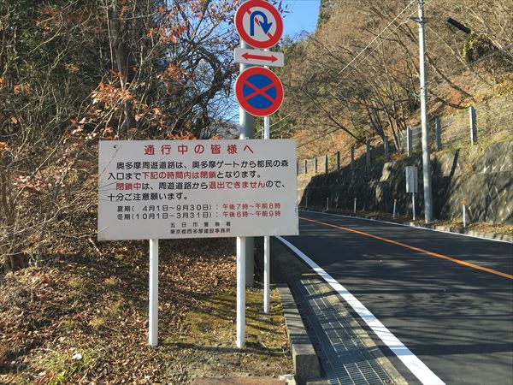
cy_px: 192
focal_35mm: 29
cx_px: 256
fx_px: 430
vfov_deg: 48.2
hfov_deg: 61.7
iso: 25
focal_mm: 4.15
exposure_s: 1/363
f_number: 2.2
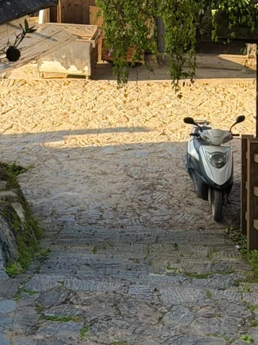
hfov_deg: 9.8
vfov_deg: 12.7
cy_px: -90
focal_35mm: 151
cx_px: 92
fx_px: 1502
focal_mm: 6.76
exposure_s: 1/420
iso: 64
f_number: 1.78
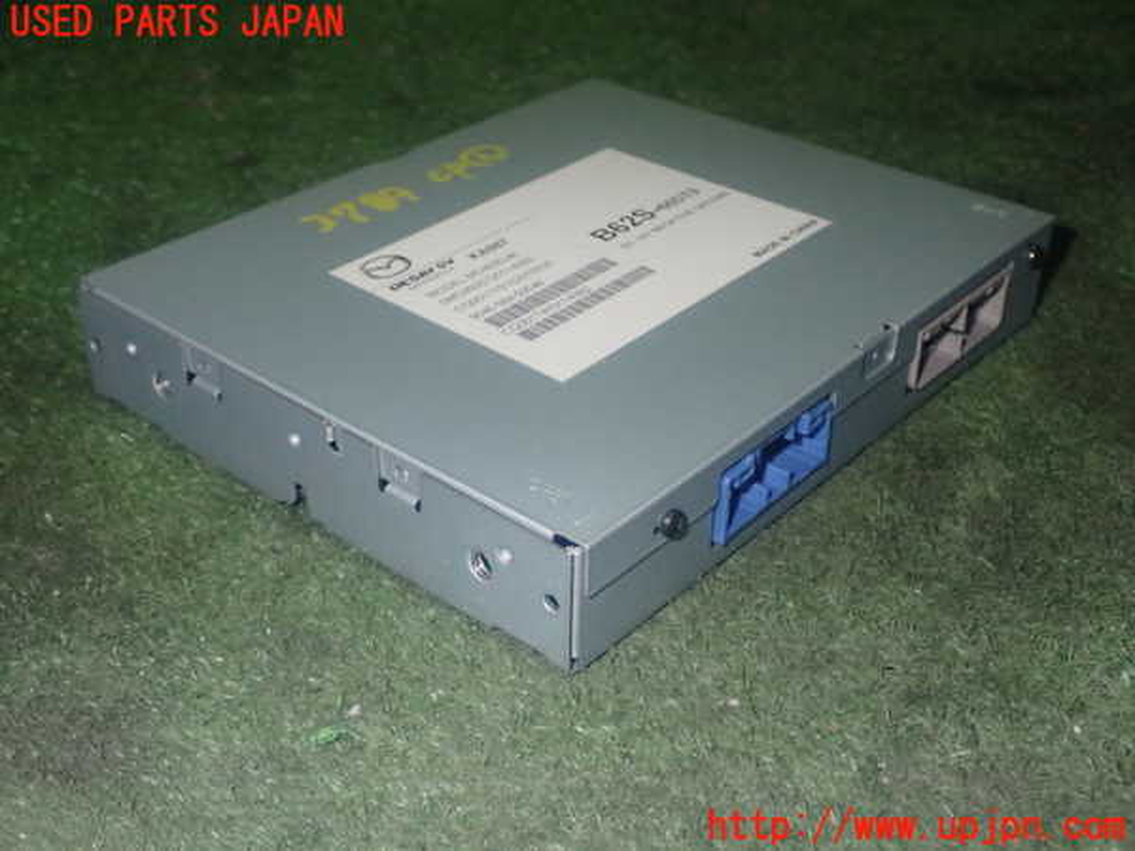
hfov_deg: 40.4
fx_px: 1541
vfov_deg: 30.9
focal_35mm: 47
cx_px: 568
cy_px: 426
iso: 800
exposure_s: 1/50
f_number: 9
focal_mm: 8.4
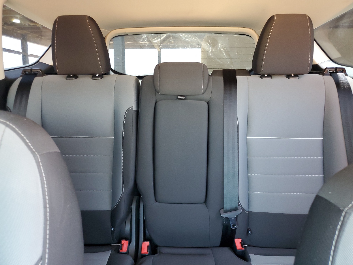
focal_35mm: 26
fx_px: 265
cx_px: 176
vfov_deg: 53.1
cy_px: 132
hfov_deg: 67.3
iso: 209
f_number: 1.5
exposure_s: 1/60.2
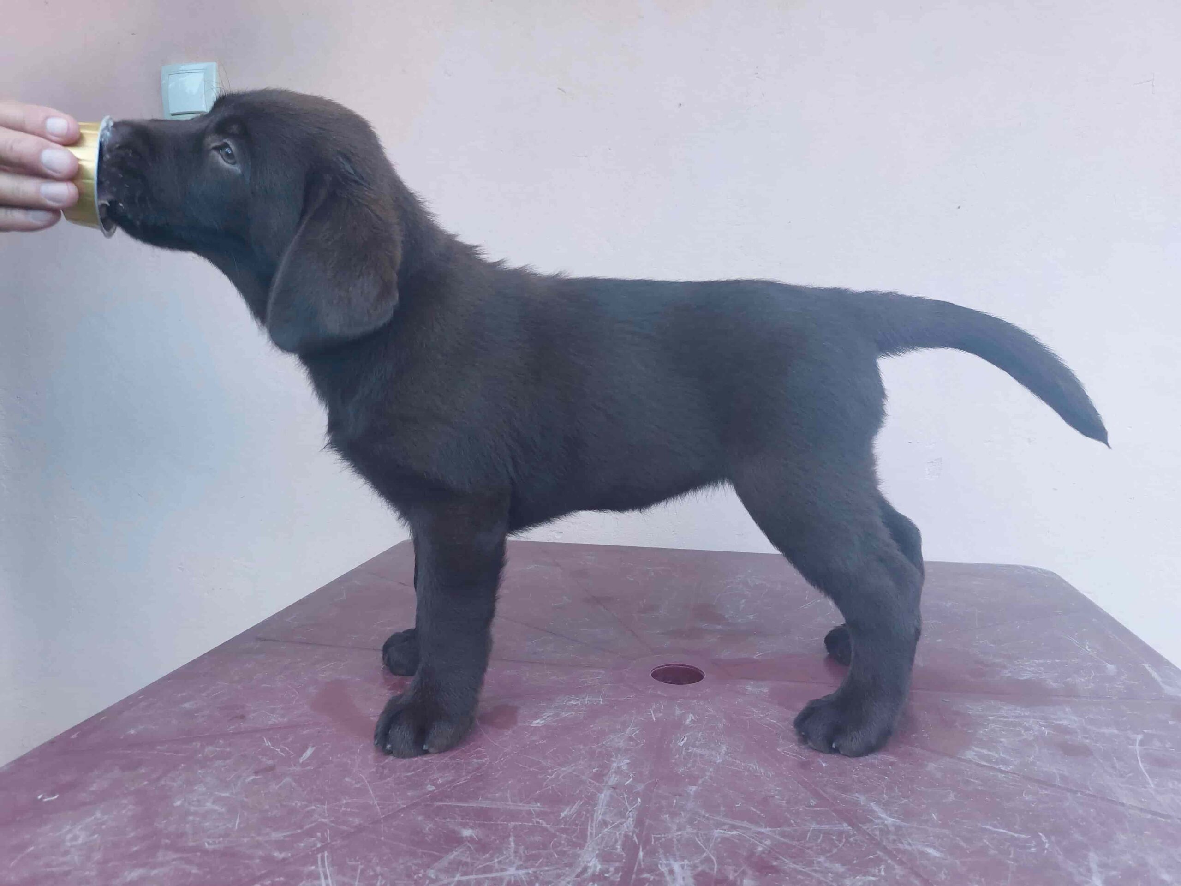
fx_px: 853
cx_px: 590
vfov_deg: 54.9
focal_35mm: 25
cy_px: 443
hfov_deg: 69.4
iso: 125
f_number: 1.8
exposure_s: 1/50
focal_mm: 5.23
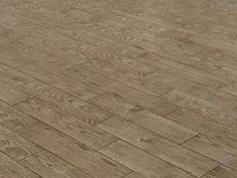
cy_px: -124
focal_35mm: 87
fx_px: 595
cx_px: 59
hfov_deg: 22.3
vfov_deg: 15.1
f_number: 1.9
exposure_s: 1/120
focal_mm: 2.2
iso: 80
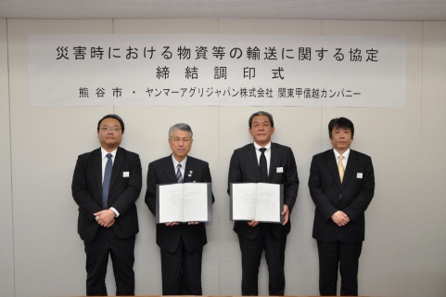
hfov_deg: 59.5
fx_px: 390
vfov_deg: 41.7
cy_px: 148
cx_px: 223
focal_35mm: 32
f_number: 4.5
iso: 250
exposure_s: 1/60
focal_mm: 21
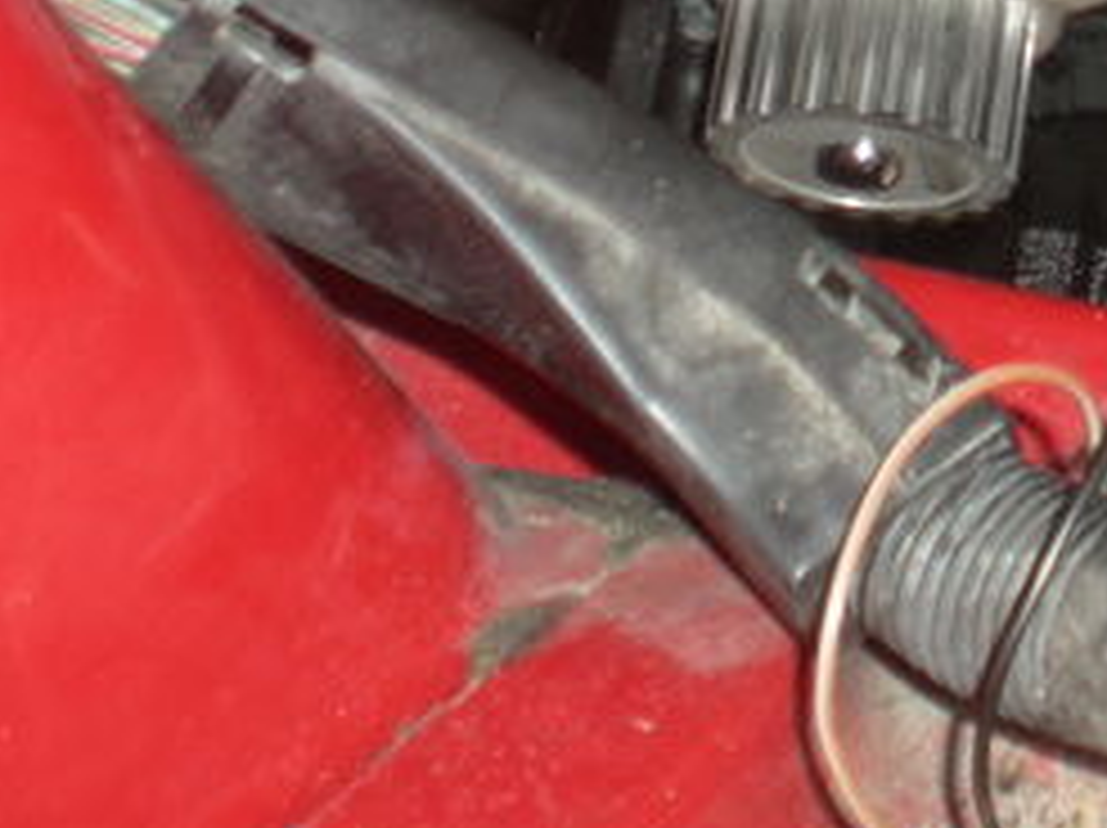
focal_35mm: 99
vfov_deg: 14.4
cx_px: 1292
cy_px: -184
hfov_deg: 18.9
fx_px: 3163
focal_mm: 6.3
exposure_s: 1/36.3
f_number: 3.1
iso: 50
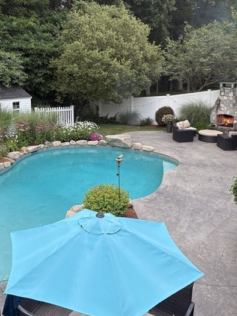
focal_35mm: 38
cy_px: 101
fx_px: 347
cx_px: 104
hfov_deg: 37.7
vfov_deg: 48.0
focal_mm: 5.96
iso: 80
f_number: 1.6
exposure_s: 1/122
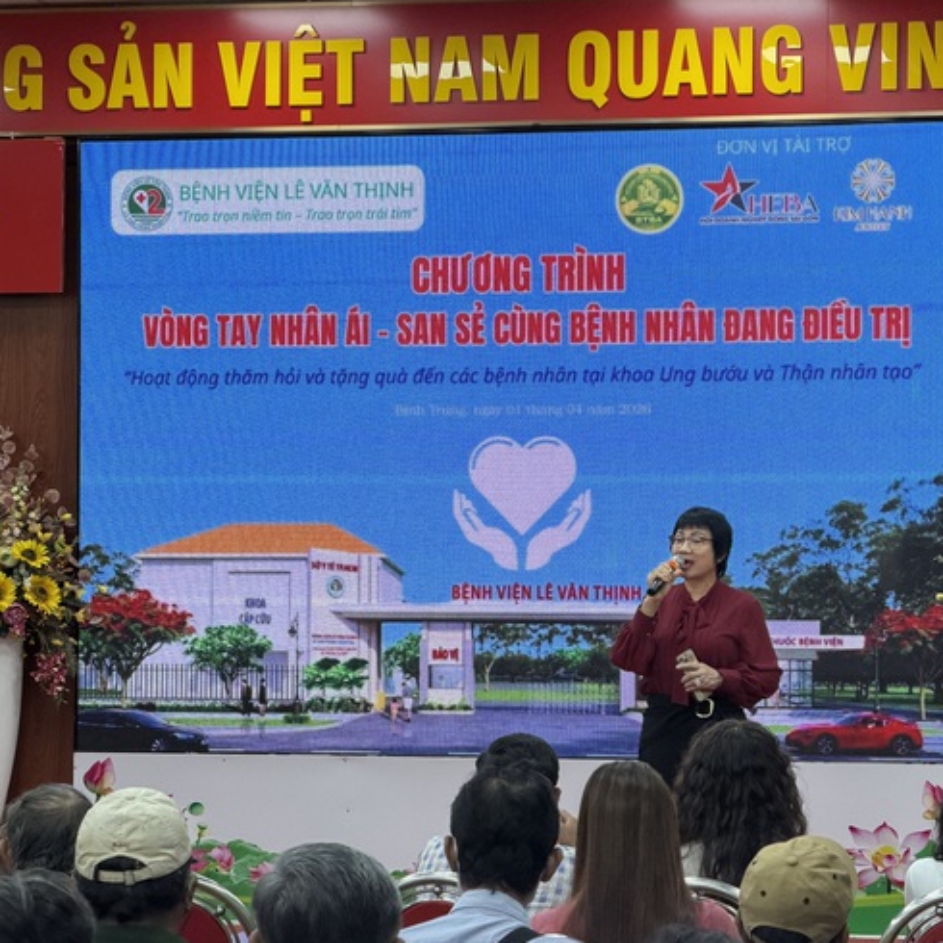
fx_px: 3668
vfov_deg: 14.7
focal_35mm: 119
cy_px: 471
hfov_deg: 14.6
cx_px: 587
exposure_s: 1/120
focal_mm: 16.89
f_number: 2.8
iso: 250
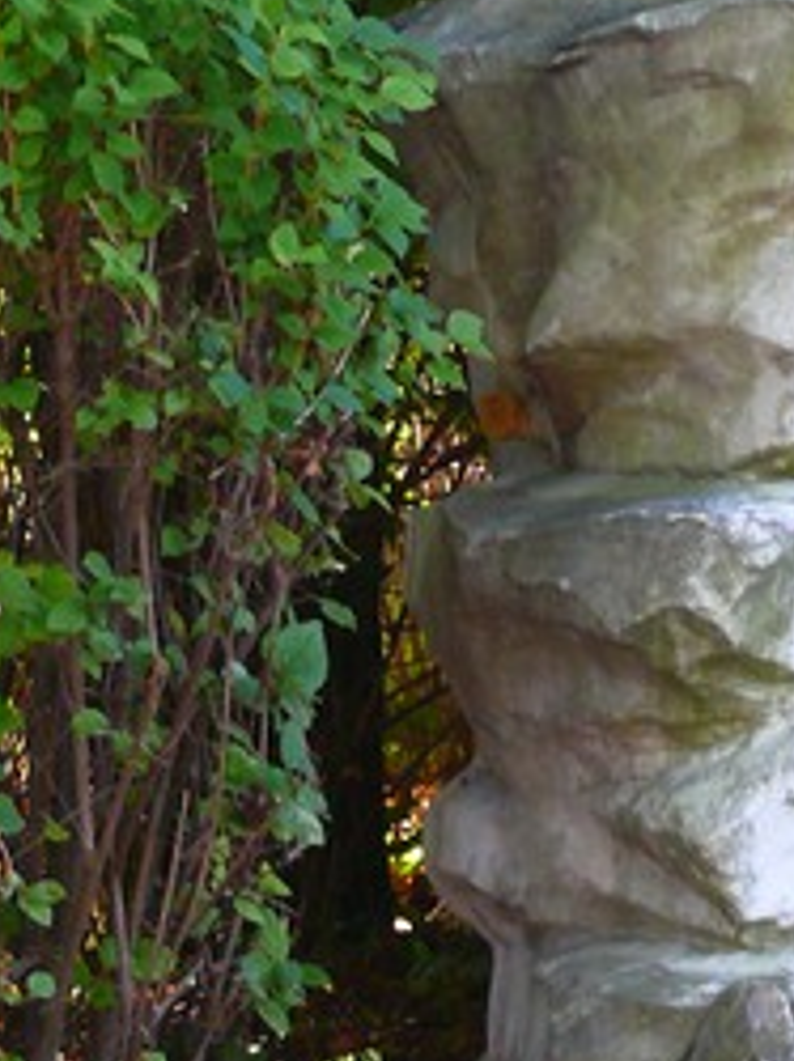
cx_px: 1155
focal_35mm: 216
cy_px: 30
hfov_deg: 6.8
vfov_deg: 9.1
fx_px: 6617
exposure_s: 1/25
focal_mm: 15.2
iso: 200
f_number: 3.2
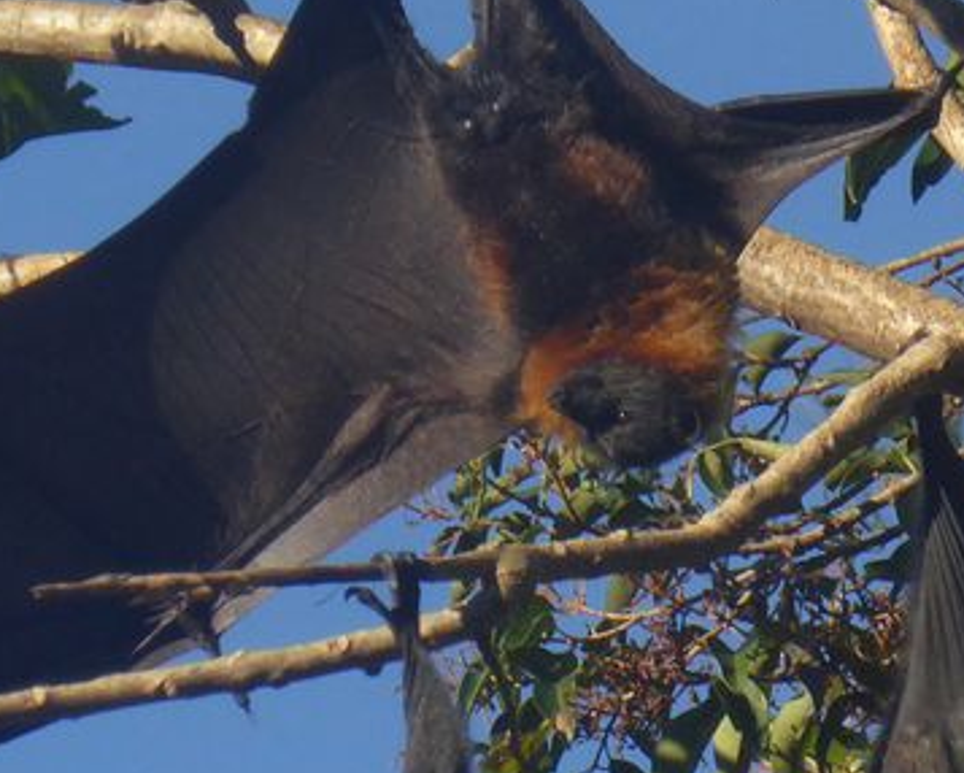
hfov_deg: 2.9
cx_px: 446
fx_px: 19155
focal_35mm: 671
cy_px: 332
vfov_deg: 2.3
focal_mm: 73.1
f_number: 6
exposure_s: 1/500
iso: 200
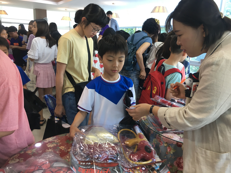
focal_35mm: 29
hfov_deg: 61.7
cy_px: 86
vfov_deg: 48.2
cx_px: 116
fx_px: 194
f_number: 2.2
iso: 50
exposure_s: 1/30
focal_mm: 4.15
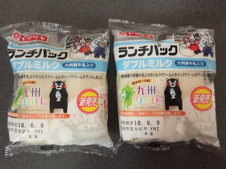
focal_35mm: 29
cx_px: 113
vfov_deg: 48.2
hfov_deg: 61.7
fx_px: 189
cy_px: 84
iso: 100
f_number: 2.2
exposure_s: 1/4
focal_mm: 4.15
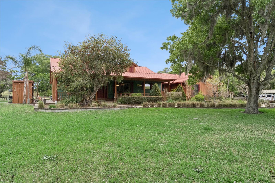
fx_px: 172
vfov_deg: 56.1
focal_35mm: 22
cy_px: 92
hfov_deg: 77.3
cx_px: 138
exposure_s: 1/750
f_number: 11
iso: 1600
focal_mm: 15
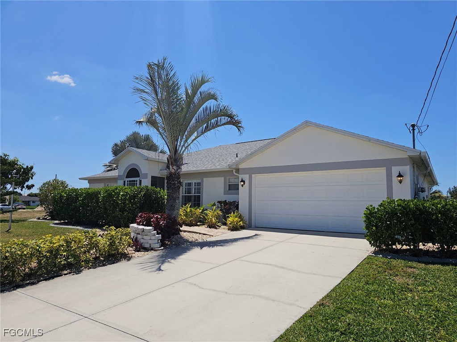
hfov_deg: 73.9
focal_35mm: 23
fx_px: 304
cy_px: 171
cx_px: 228
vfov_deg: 58.9
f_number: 1.7
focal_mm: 6.3
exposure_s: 1/1869
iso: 10
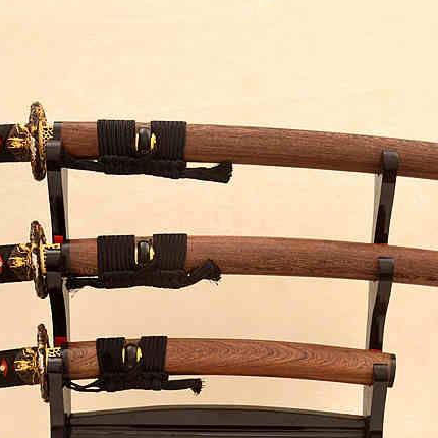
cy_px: 247
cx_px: 263
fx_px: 1102
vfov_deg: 22.5
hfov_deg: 22.4
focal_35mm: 77
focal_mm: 26
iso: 200
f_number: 10
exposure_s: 1/80
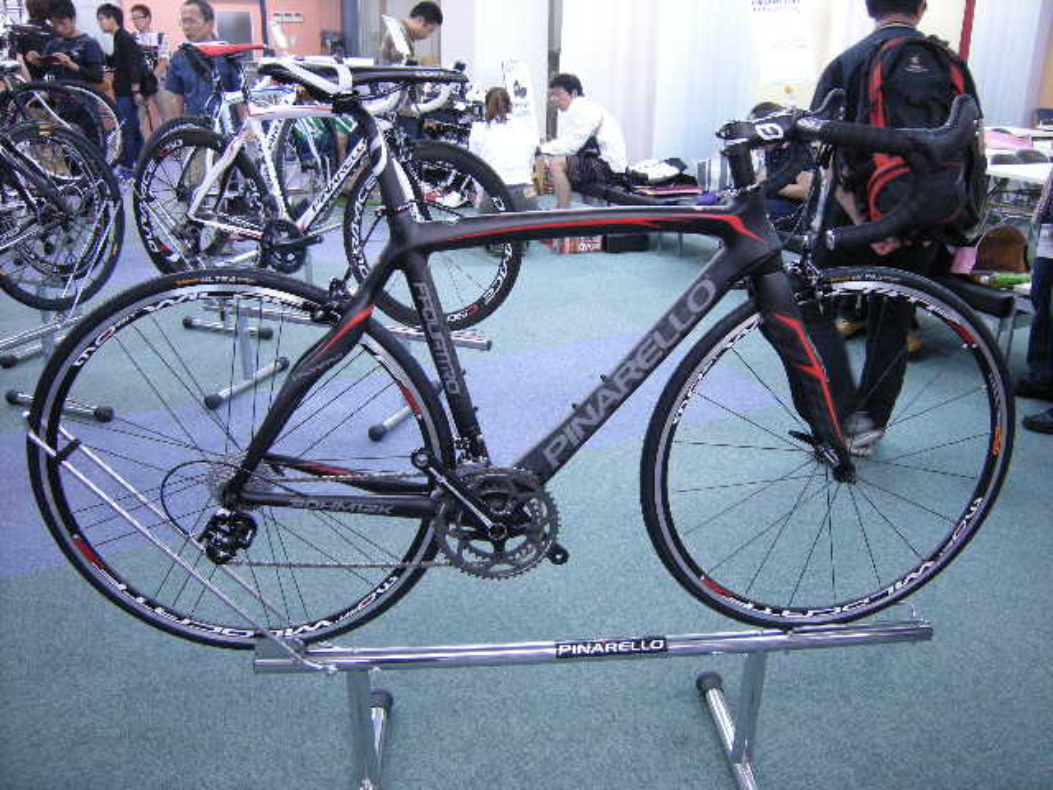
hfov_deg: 63.4
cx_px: 526
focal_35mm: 28
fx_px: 852
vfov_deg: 49.7
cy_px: 395
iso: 400
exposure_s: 1/40.3
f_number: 2.8
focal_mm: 4.7
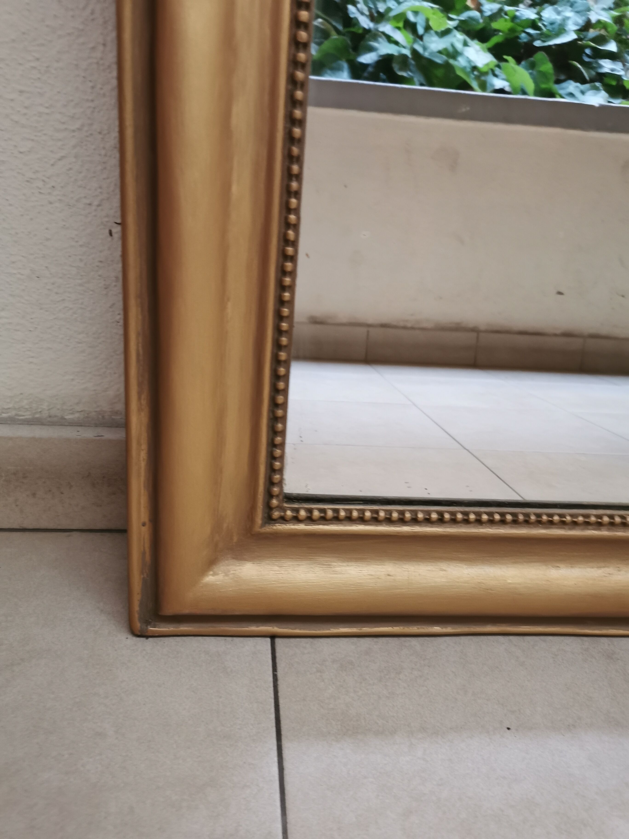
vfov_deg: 65.3
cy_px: 420
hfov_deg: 51.4
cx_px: 314
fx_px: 654
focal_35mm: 27
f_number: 1.8
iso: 320
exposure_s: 1/33.3
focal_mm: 5.58
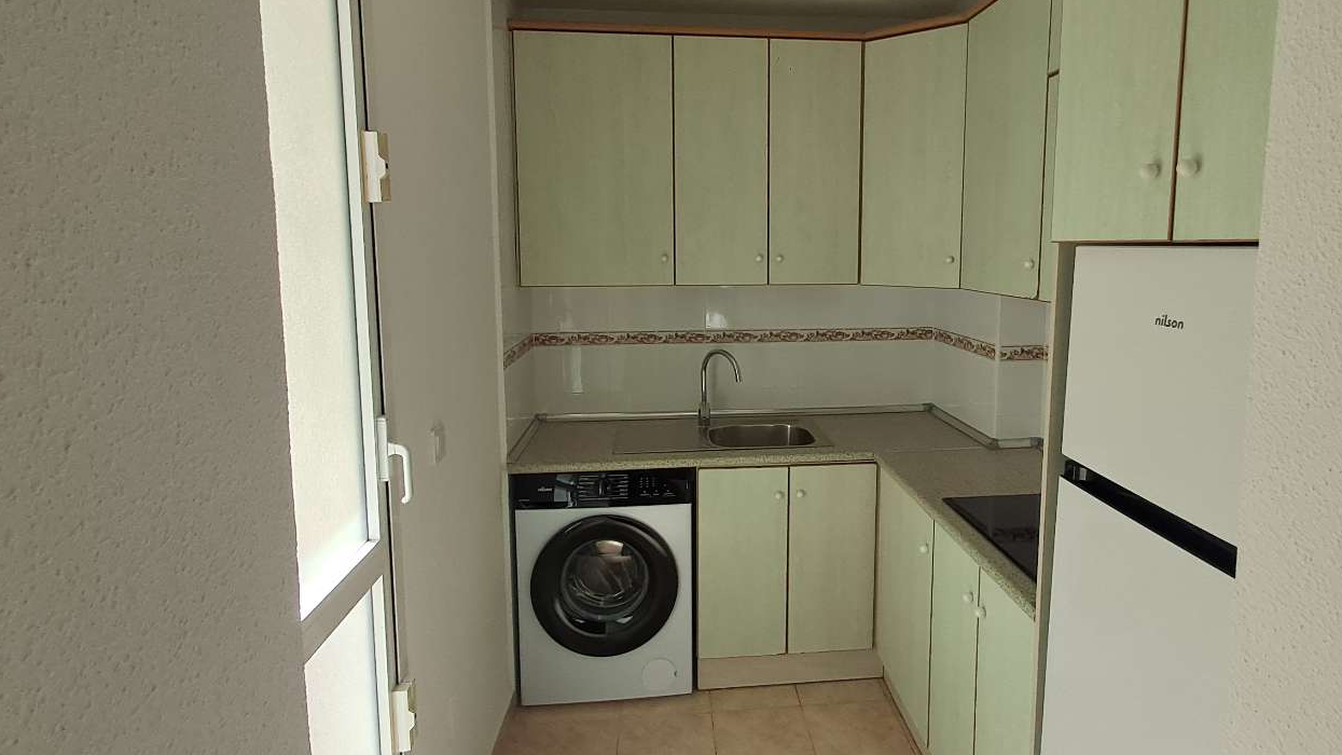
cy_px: 336
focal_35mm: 21
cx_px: 734
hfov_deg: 83.6
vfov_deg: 53.5
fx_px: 747
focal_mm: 1.64
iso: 40
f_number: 2.2
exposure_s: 1/438
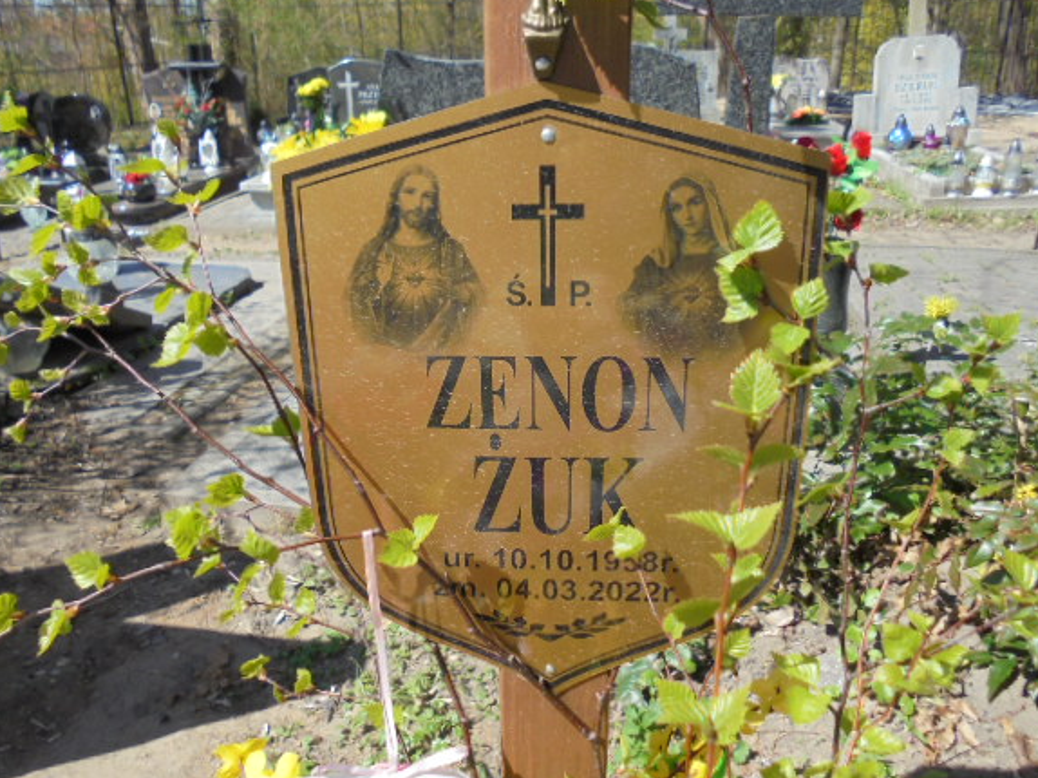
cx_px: 514
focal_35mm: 29
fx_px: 869
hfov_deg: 61.7
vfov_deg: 48.2
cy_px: 393
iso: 100
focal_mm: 4.6
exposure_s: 1/640
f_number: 3.5
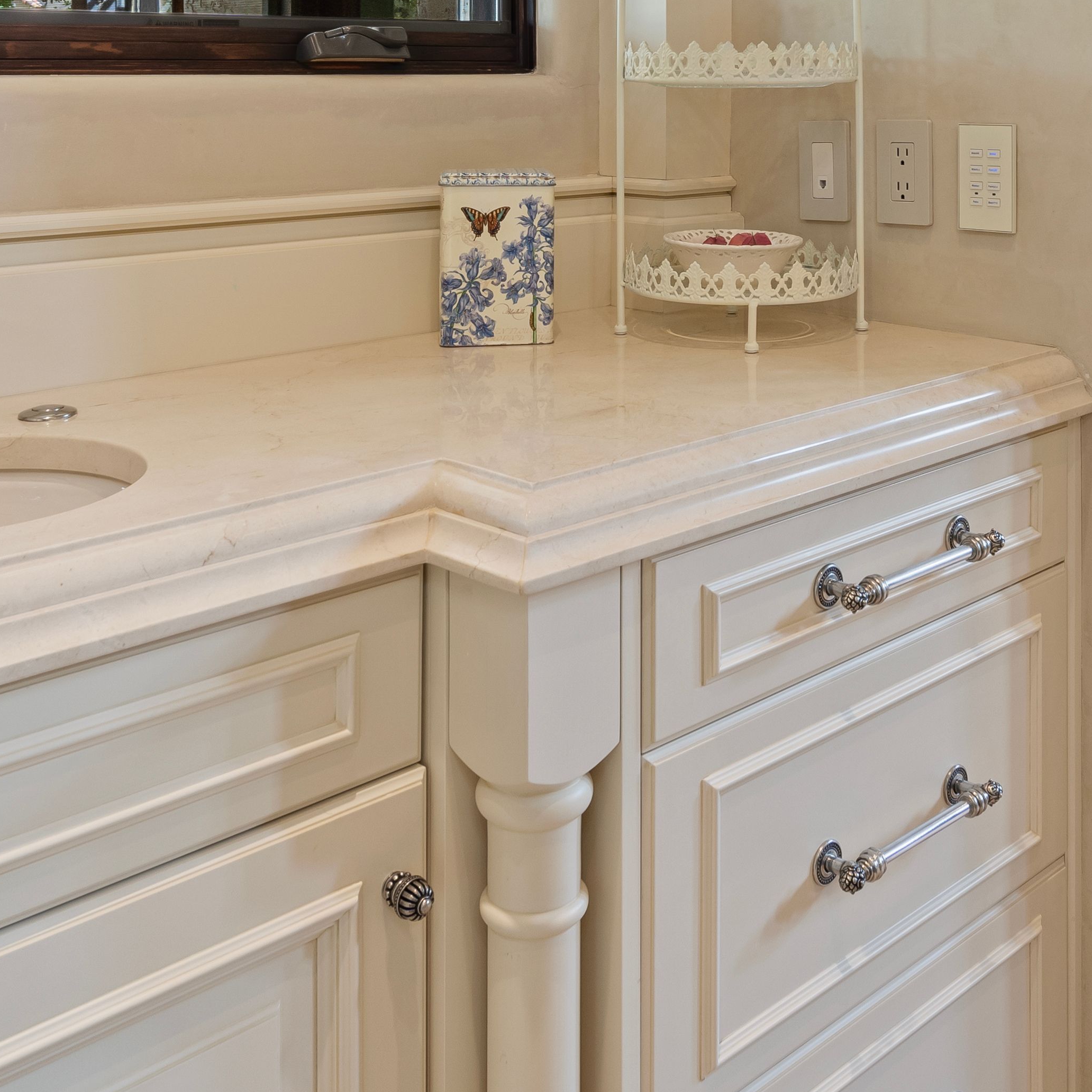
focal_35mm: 42
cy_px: 80
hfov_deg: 39.5
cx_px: 744
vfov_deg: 37.1
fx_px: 1499
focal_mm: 17
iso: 640
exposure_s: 1/4
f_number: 9
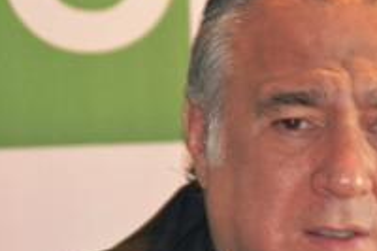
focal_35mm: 741
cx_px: 354
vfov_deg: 1.9
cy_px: 169
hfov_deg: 2.8
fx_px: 7753
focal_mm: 220
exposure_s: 1/60
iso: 2500
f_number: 5
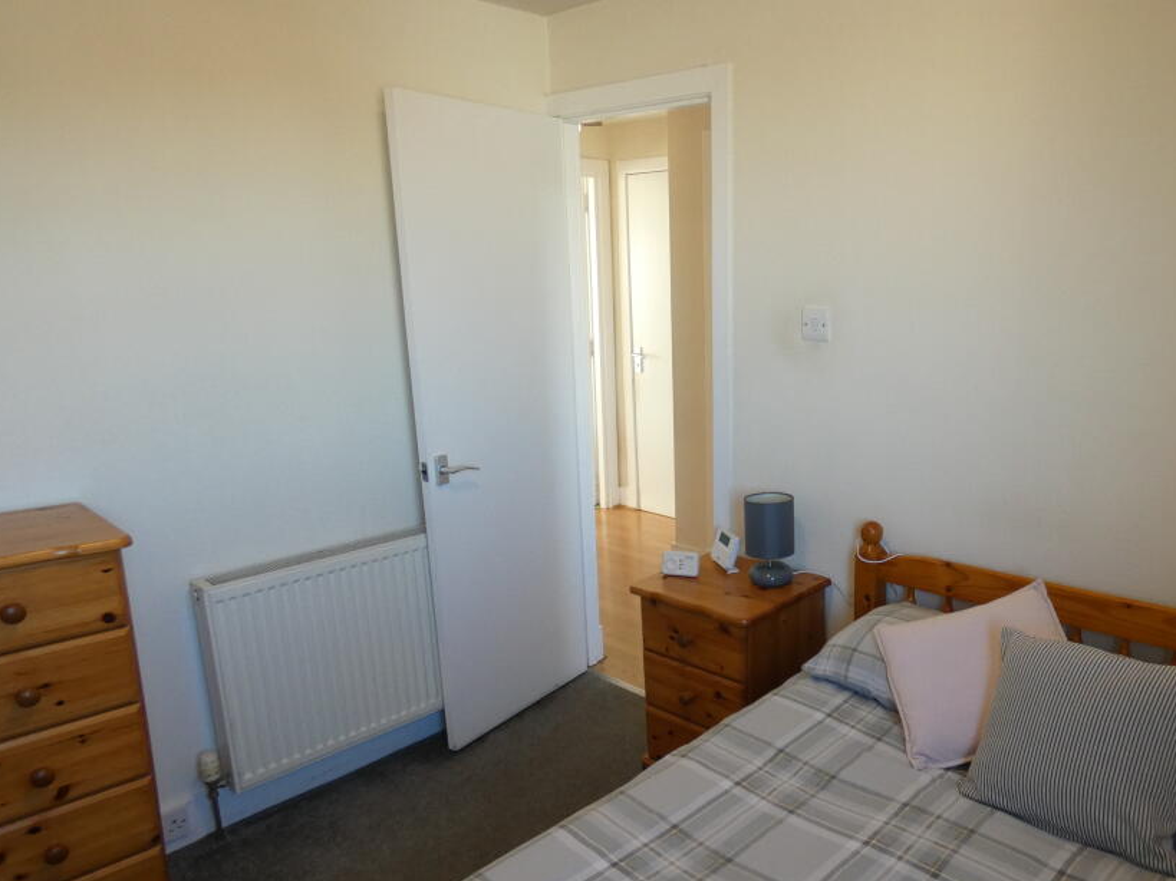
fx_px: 849
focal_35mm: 25
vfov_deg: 54.6
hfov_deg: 68.7
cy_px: 517
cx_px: 702
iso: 200
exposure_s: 1/60
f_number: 2.8
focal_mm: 3.6
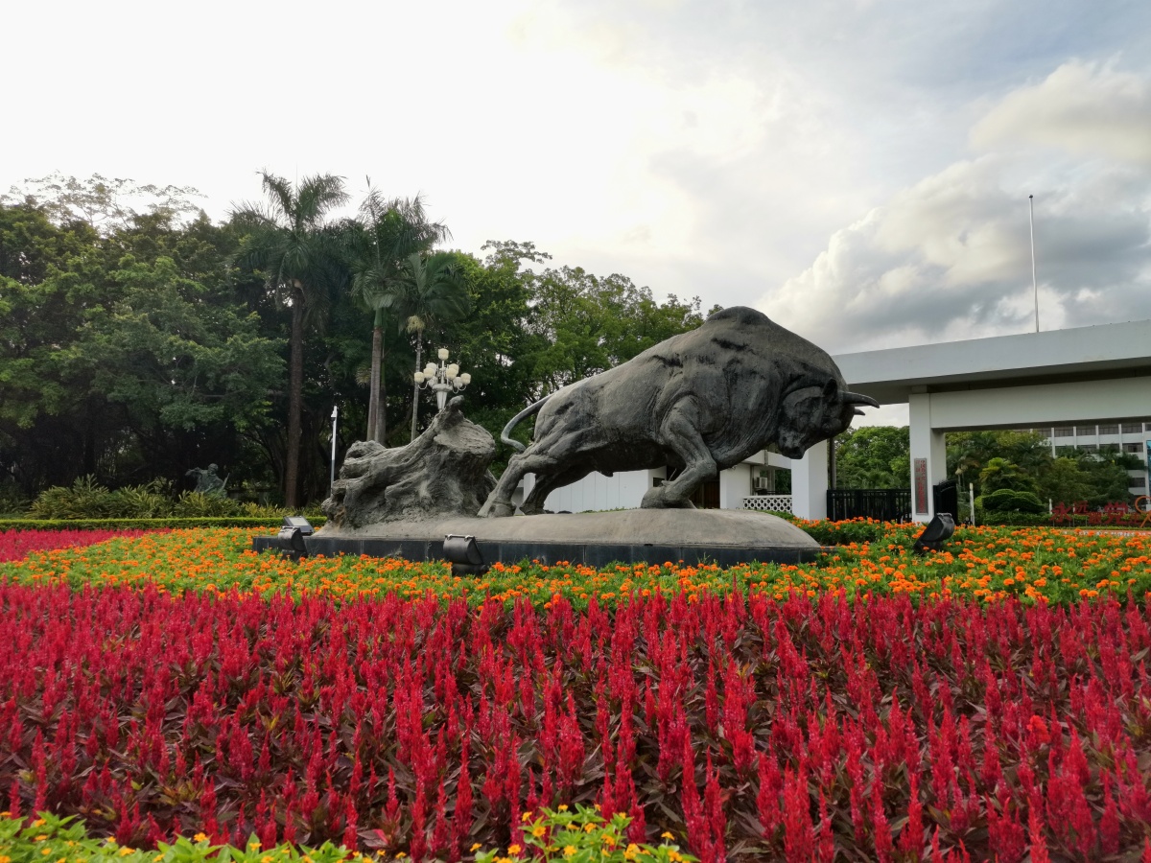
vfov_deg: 53.1
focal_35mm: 26
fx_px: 865
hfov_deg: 67.3
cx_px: 576
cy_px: 432
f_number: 1.8
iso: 50
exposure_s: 1/526
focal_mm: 4.75
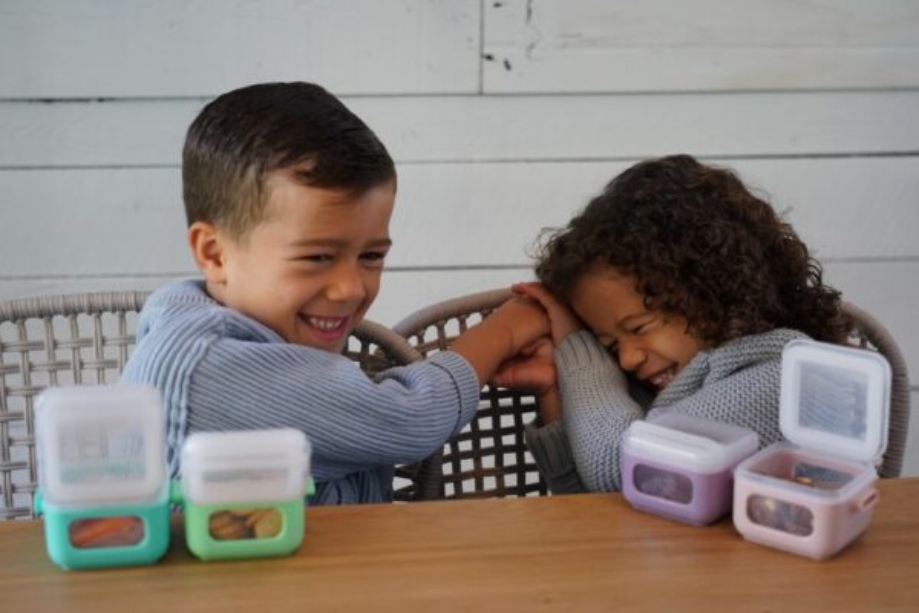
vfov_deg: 26.0
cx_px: 460
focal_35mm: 52
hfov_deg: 38.2
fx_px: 1327
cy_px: 306
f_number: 4
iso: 5000
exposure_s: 1/250
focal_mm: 52
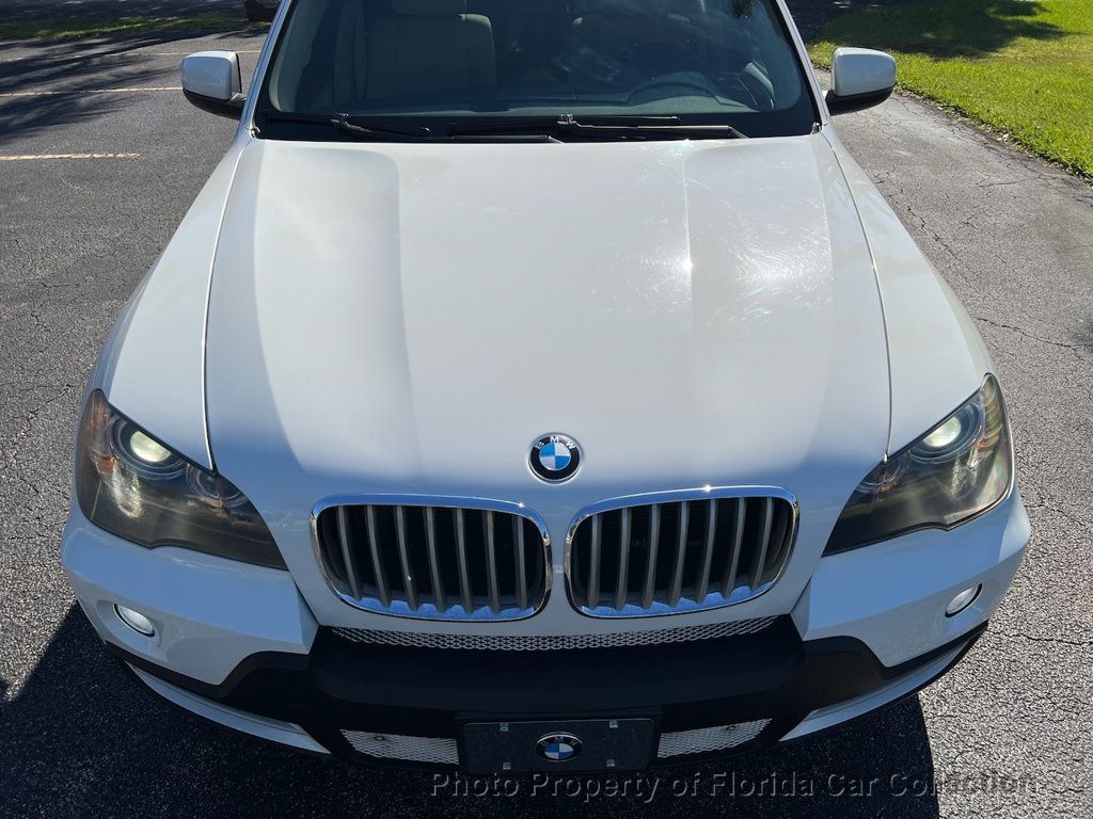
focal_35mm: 26
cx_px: 546
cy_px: 410
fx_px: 821
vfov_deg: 53.1
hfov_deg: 67.3
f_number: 1.5
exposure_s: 1/7463
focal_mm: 5.7
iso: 50
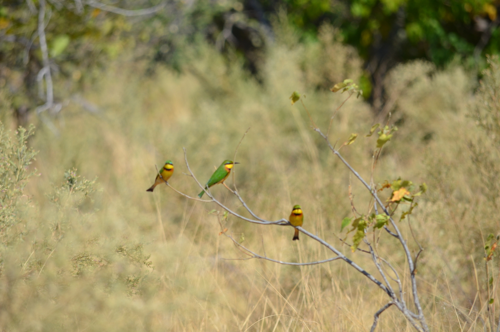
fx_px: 6238
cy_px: 166
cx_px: 250
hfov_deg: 4.6
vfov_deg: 3.0
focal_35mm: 450
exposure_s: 1/800
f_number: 7.1
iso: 200
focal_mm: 300
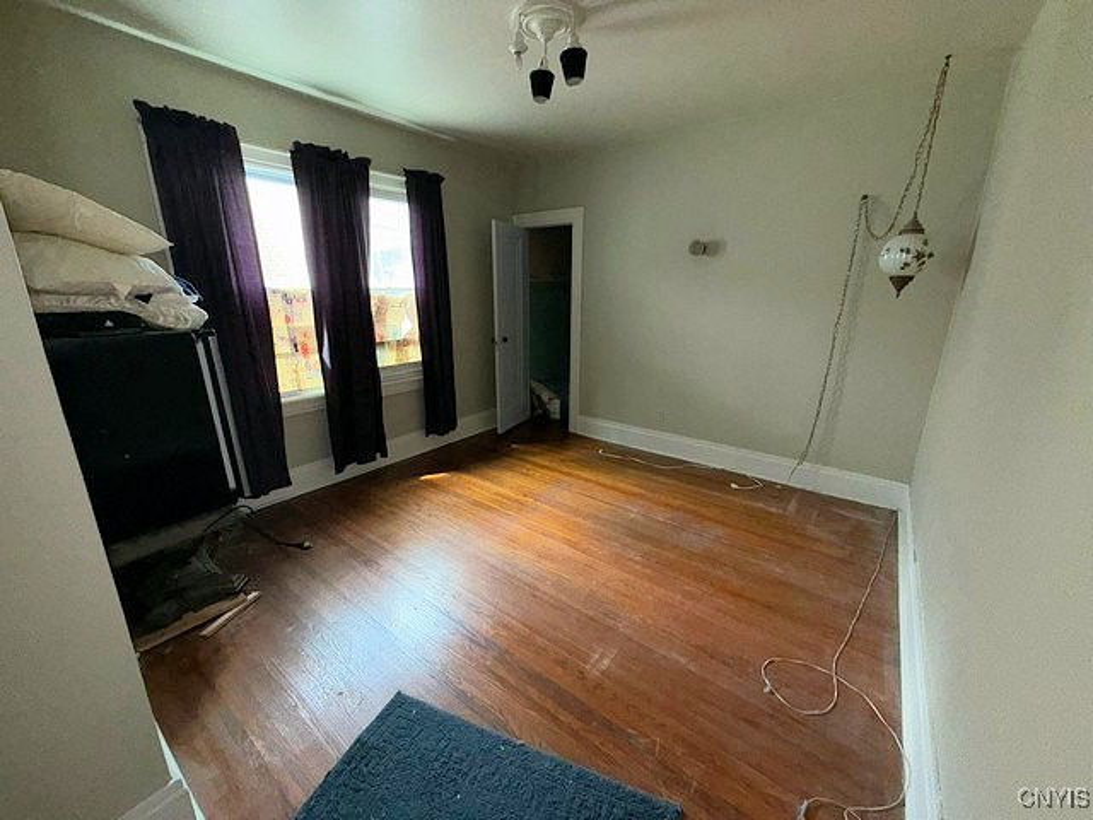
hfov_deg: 102.1
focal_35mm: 14
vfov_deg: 85.7
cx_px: 546
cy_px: 410
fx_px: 442
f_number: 2.2
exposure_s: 1/70
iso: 80
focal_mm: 2.22
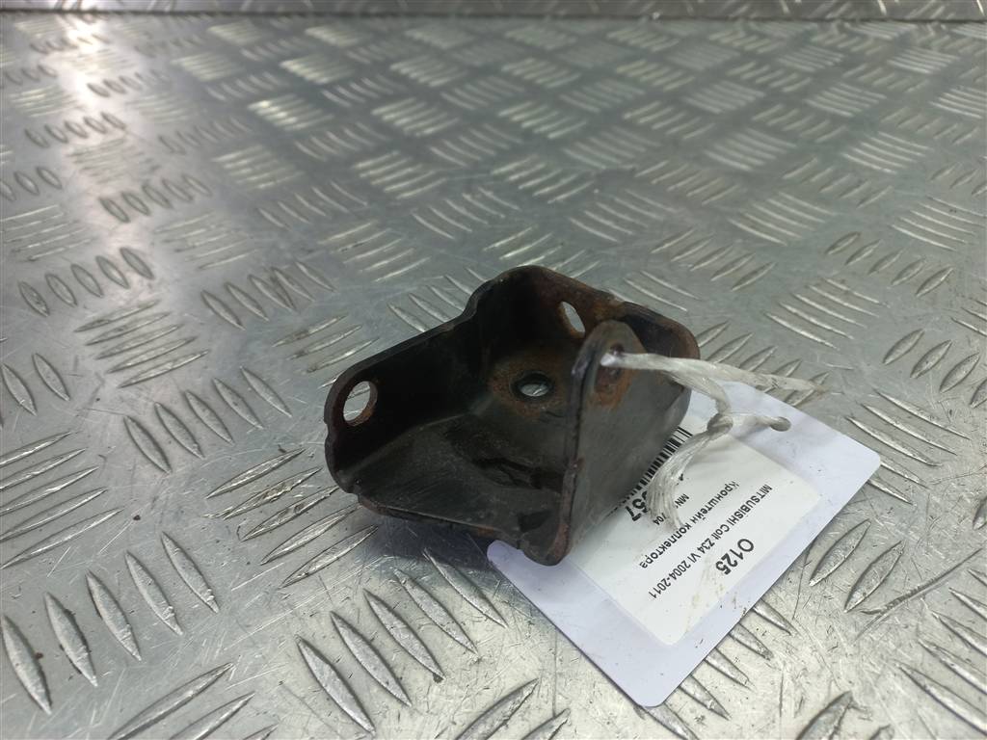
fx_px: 713
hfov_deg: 69.4
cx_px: 494
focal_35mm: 25
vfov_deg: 54.9
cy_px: 370
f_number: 1.8
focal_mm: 4.6
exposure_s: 1/50
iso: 64
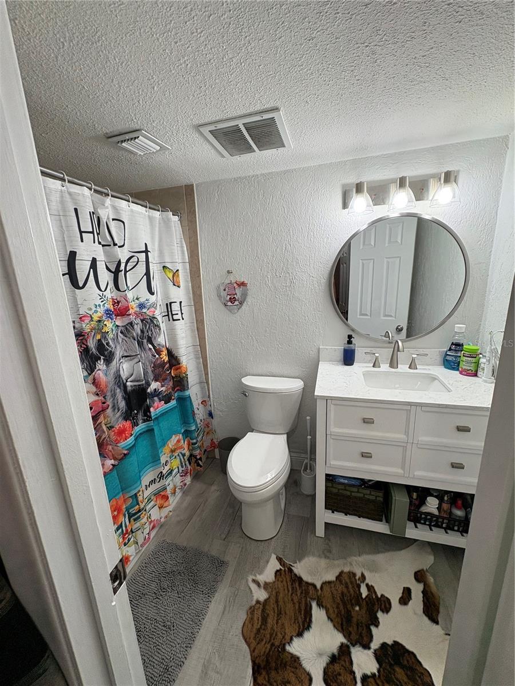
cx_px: 258
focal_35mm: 14
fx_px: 278
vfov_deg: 102.1
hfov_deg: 85.7
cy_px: 343
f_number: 2.2
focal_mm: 2.22
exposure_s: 1/120
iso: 160
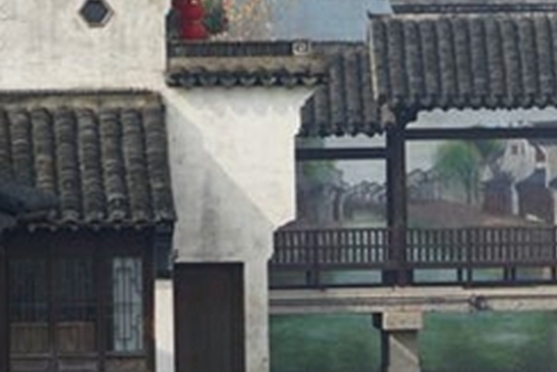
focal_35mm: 759
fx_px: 11750
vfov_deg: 1.8
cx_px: 753
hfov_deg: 2.7
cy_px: 551
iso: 100
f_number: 7.1
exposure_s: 1/250
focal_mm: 191
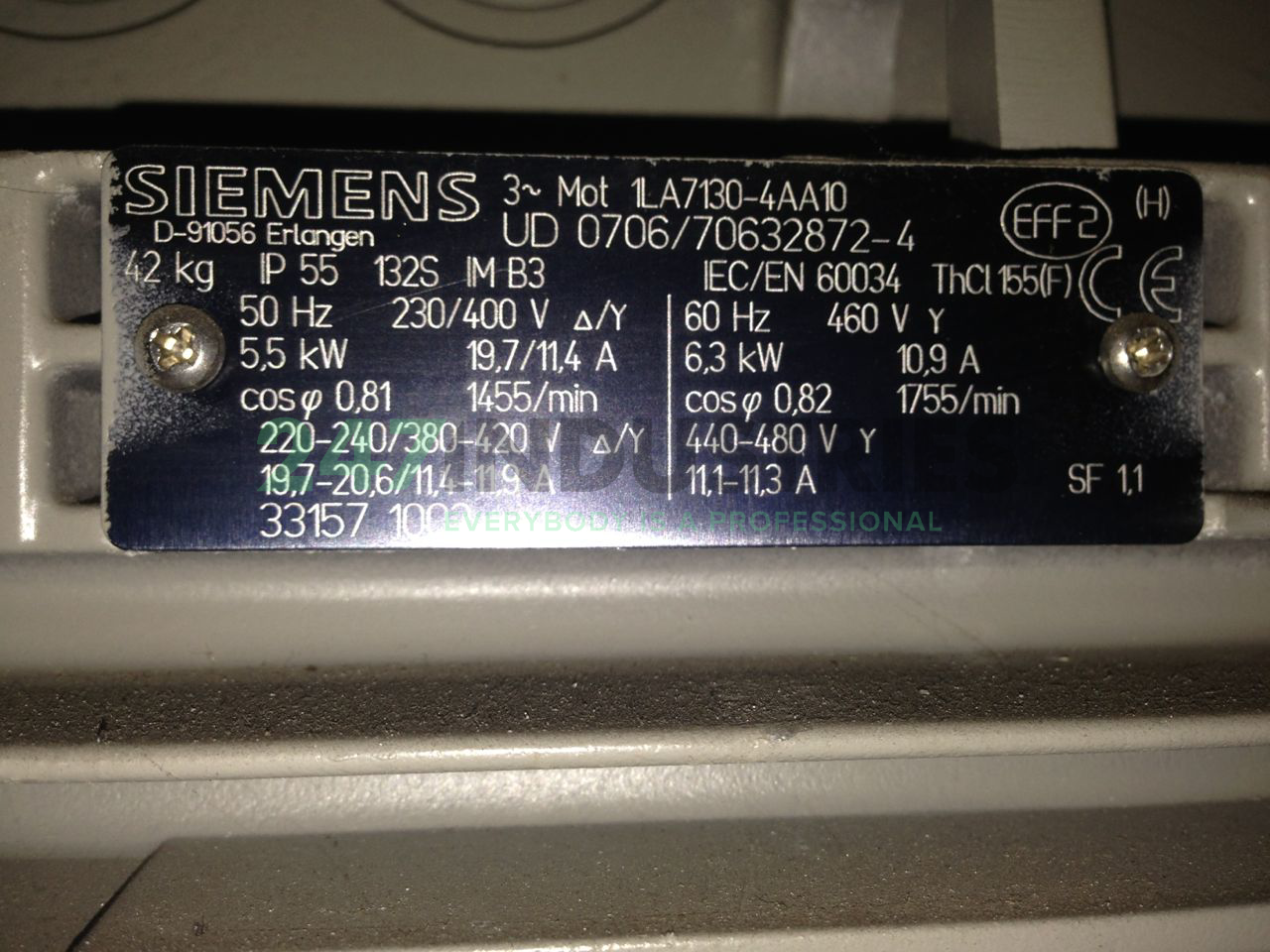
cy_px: 476
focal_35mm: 33
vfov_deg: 42.9
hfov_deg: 55.4
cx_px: 635
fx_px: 1211
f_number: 2.4
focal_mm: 4.12
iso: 50
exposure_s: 1/300
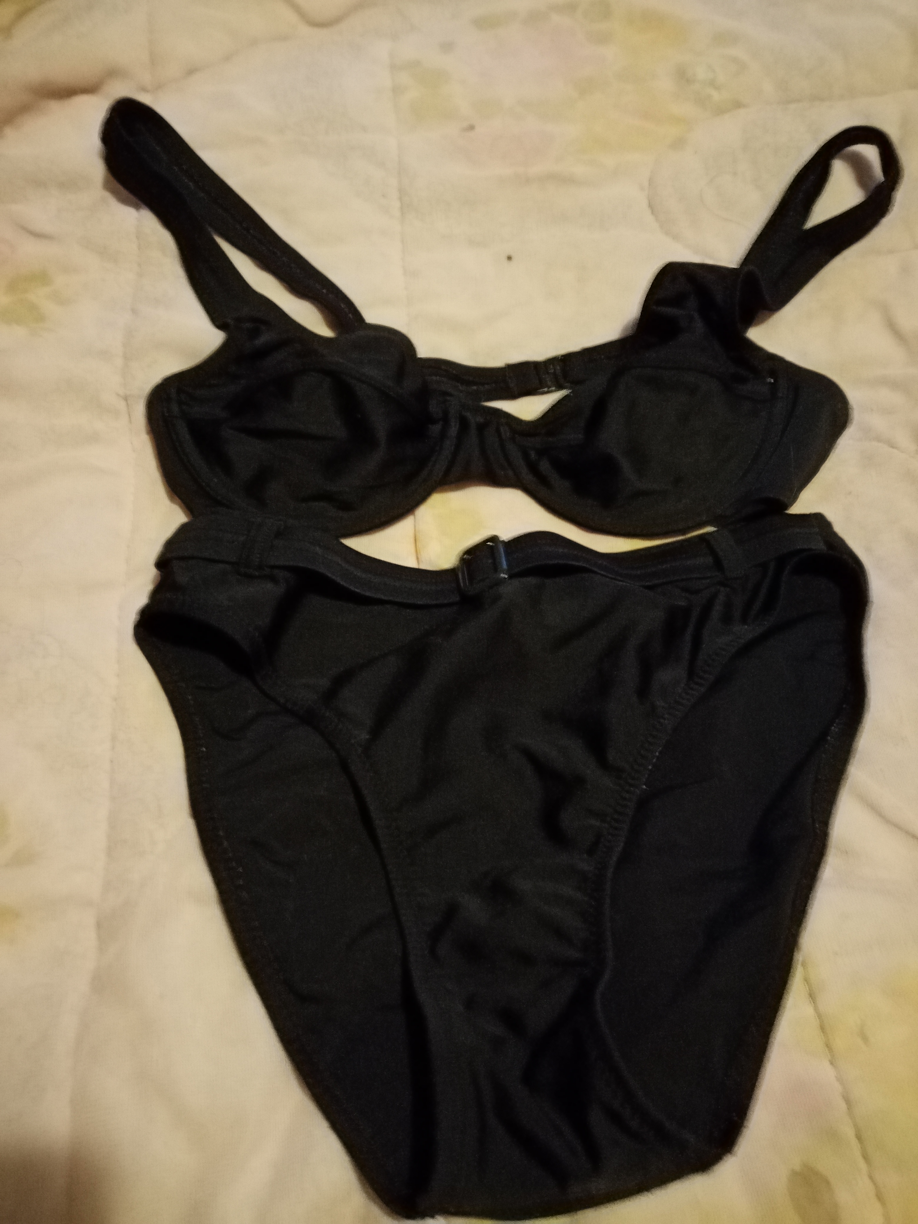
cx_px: 459
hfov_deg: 53.1
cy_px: 612
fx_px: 919
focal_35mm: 26
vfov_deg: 67.3
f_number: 1.8
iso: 2853
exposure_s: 1/12.5
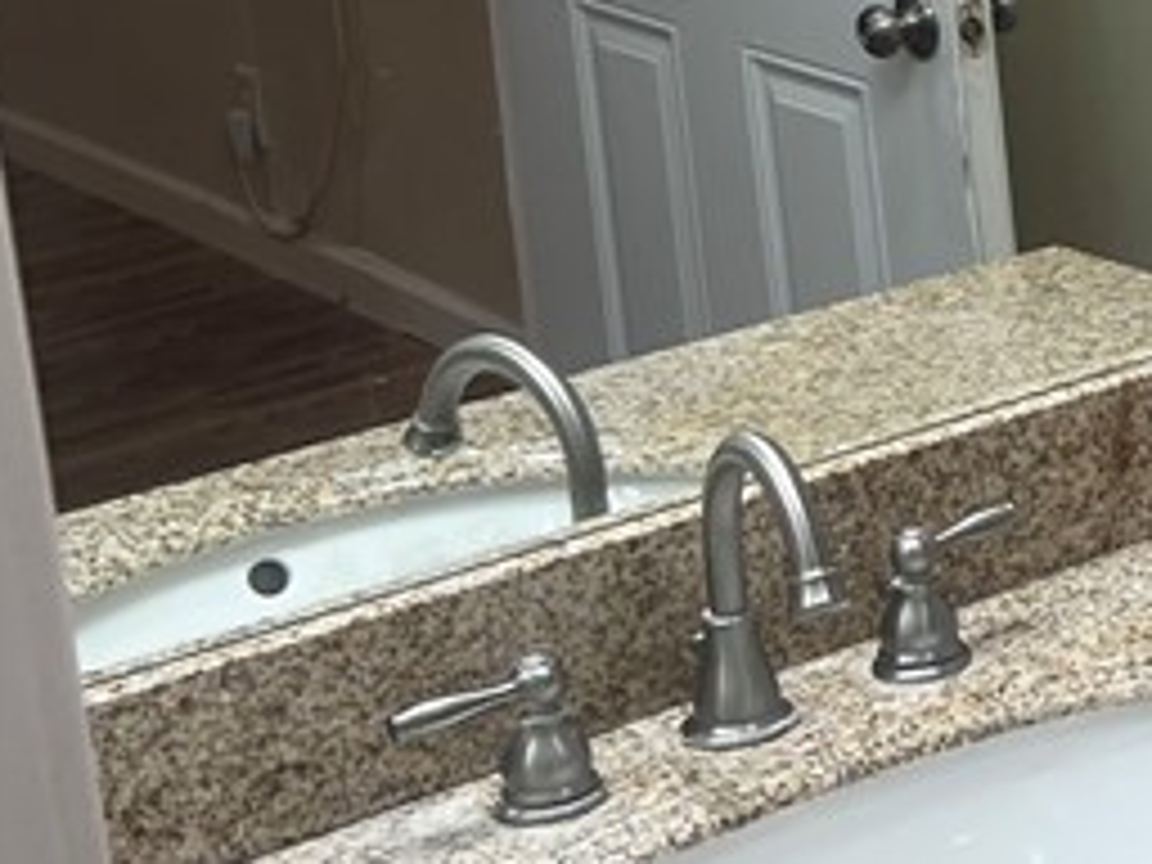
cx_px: 2277
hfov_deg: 15.3
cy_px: -45
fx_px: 3461
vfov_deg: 14.0
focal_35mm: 104
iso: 64
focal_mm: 5.7
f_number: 1.5
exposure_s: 1/120
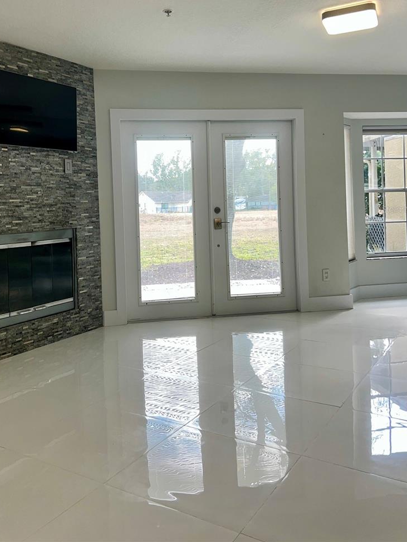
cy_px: 209
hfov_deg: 44.0
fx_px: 502
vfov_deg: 56.3
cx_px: 171
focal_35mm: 32
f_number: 1.5
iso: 50
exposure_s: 1/358
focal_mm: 5.7
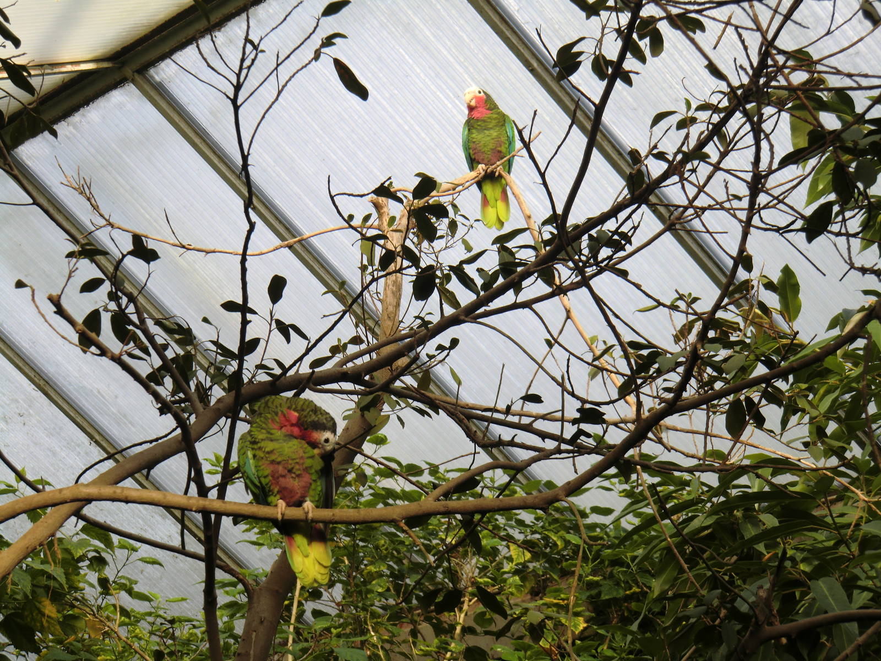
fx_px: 2265
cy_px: 330
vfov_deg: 16.6
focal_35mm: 89
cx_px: 440
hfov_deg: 22.0
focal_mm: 16
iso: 64
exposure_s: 1/100
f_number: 4.8
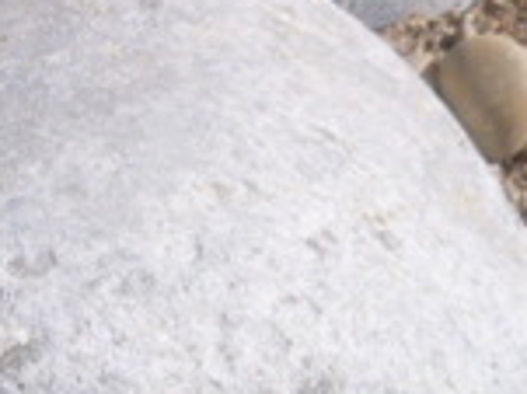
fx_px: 1156
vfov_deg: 18.2
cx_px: 45
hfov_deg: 24.9
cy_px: 497
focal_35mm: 76
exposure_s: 1/1000
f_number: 3.9
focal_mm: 4.5
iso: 100
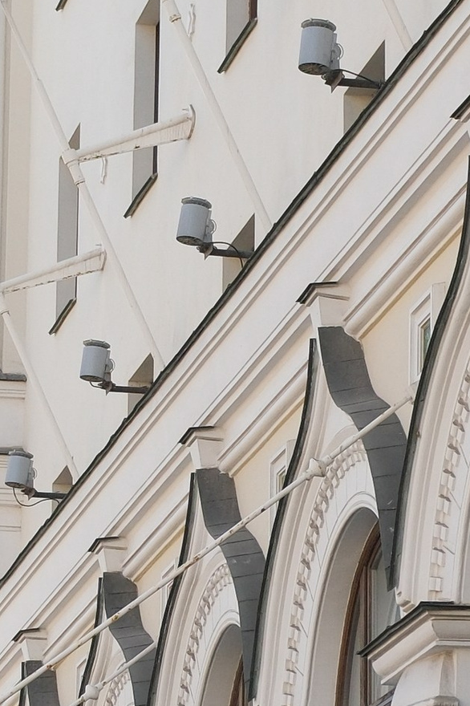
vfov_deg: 11.5
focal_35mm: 179
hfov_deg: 7.6
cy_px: 409
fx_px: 3508
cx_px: 616
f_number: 5.6
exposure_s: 1/950
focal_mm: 27
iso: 640
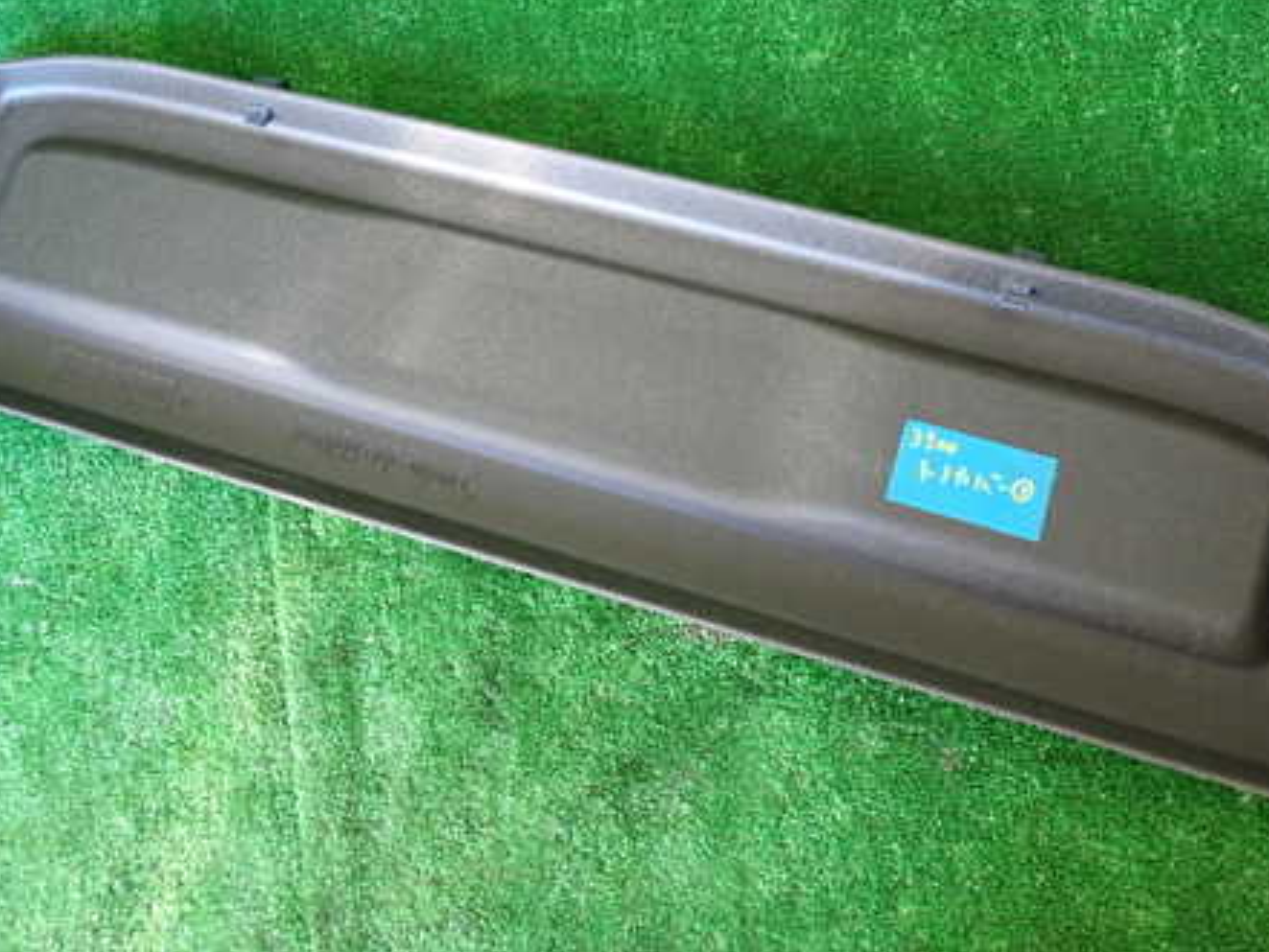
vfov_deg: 41.7
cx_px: 610
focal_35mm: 34
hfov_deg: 53.9
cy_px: 406
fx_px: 1247
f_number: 2
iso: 250
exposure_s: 1/40
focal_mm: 4.5
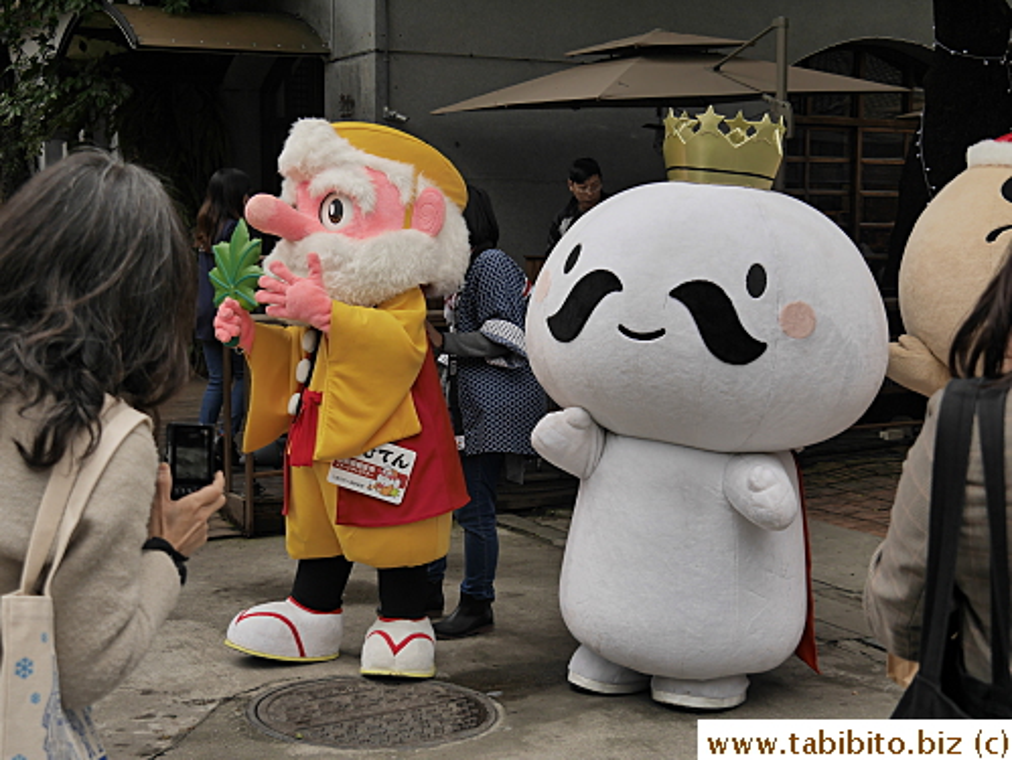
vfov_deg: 29.1
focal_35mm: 50
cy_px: 380
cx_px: 506
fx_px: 1463
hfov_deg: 38.2
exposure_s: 1/500
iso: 200
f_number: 4.7
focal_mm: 25
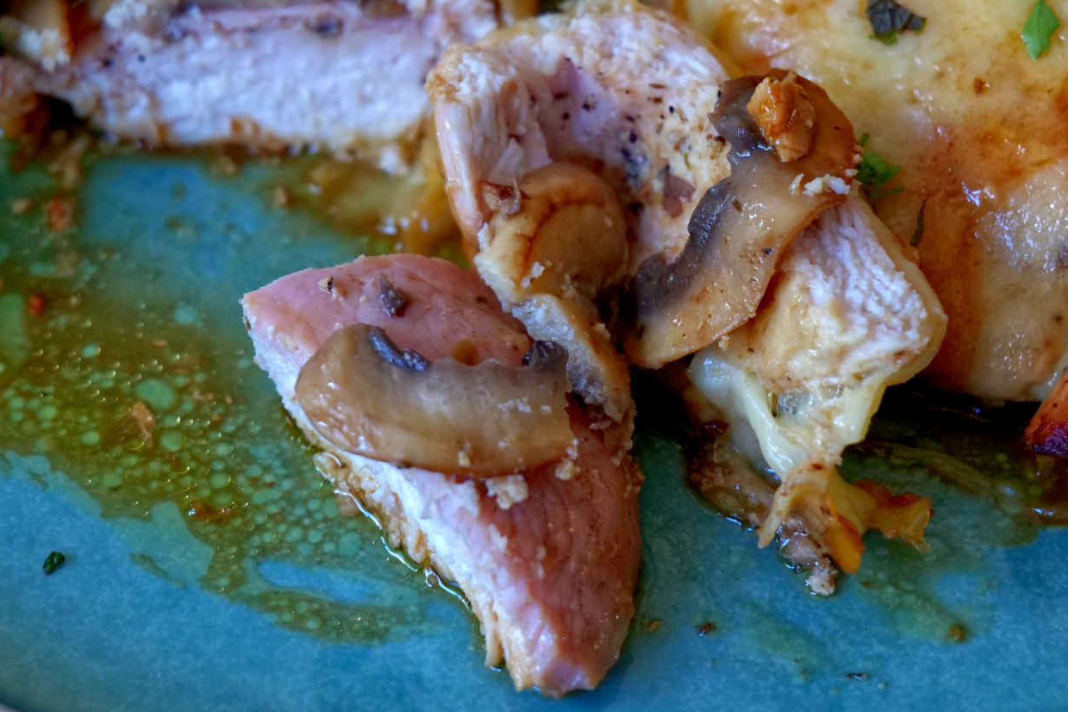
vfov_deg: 14.7
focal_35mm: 93
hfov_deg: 21.9
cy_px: 204
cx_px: 589
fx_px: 2759
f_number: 7.1
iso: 4000
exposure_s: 1/80
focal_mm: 60
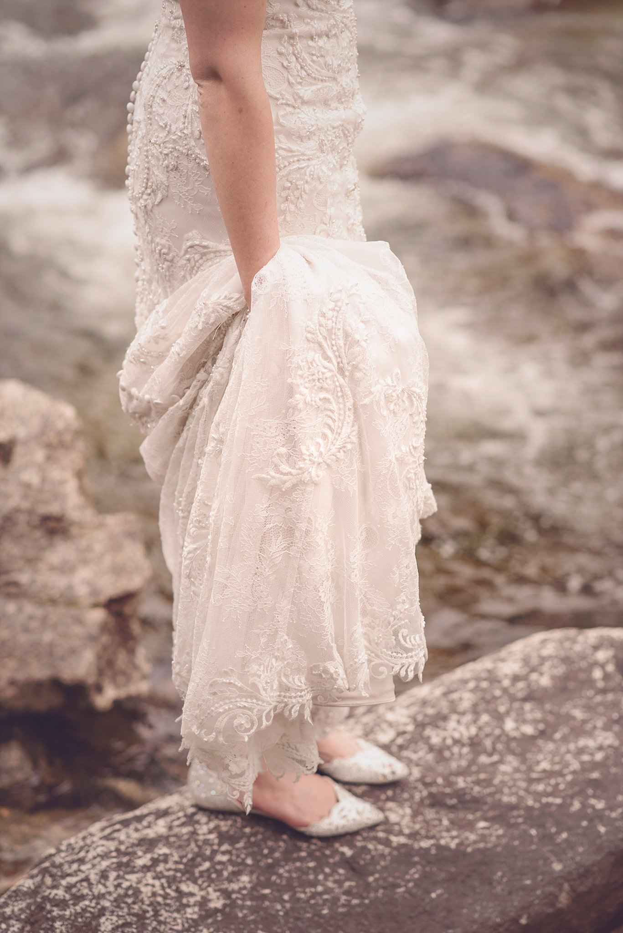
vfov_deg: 23.9
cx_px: 312
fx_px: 2204
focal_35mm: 85
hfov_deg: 16.1
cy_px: 466
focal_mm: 85
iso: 160
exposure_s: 1/200
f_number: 2.5
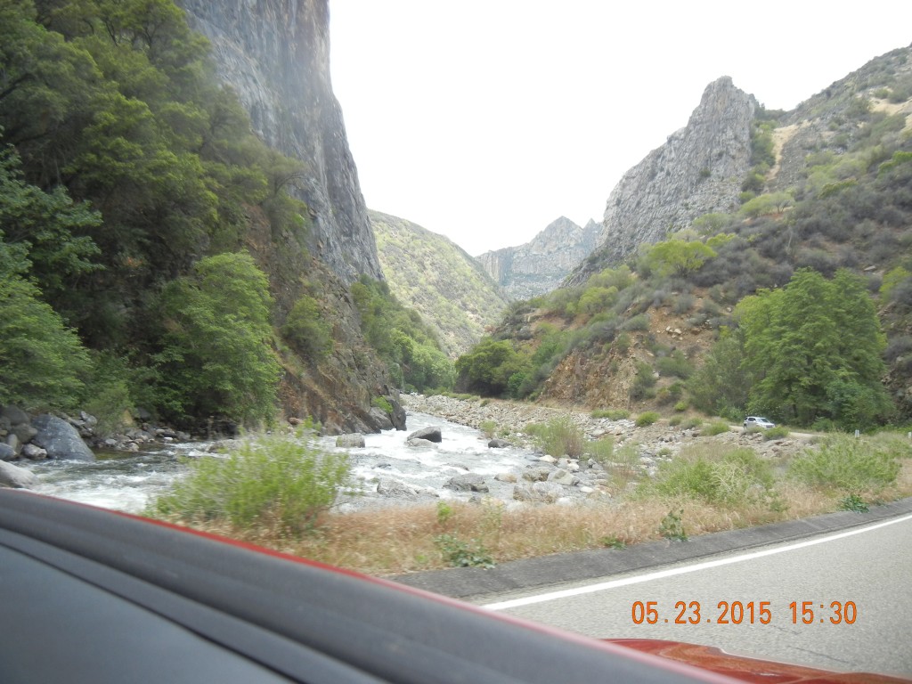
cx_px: 456
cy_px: 342
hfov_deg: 60.0
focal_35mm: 30
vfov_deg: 46.8
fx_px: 790
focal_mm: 5.4
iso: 160
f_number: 3.5
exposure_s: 1/436
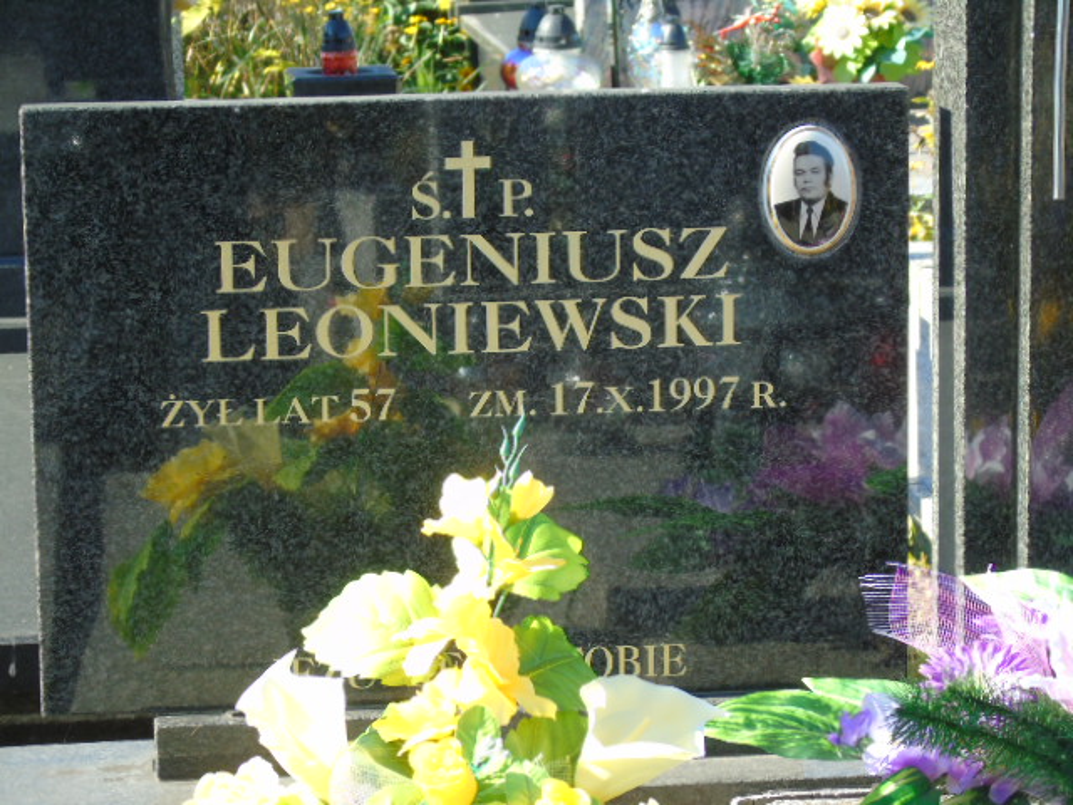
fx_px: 3844
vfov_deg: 12.0
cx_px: 536
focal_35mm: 124
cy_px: 402
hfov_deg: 15.9
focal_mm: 22
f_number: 4.6
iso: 160
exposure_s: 1/200
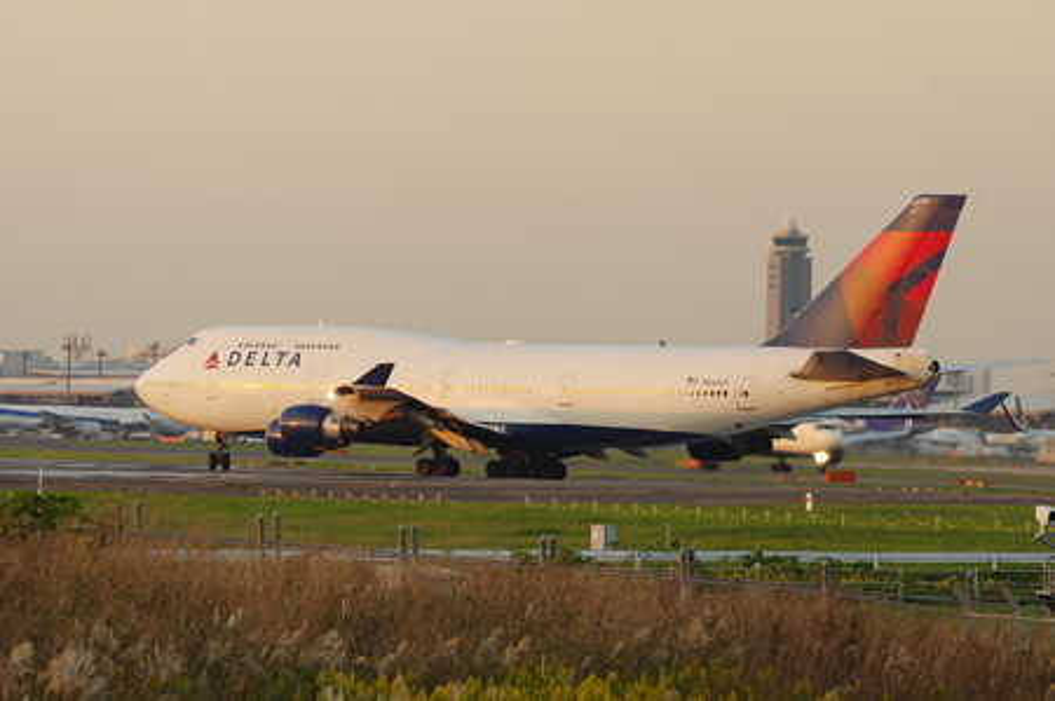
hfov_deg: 6.9
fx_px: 8782
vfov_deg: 4.6
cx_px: 528
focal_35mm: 300
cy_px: 350
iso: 640
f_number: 8
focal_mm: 200
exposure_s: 1/125
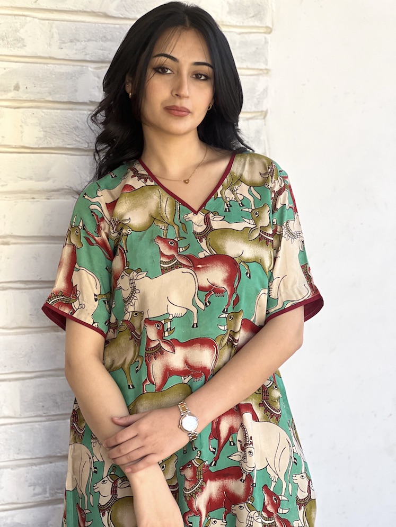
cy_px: 264
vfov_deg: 25.3
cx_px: 198
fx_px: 1174
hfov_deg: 19.1
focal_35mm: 77
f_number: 2.8
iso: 100
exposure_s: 1/121
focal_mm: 9
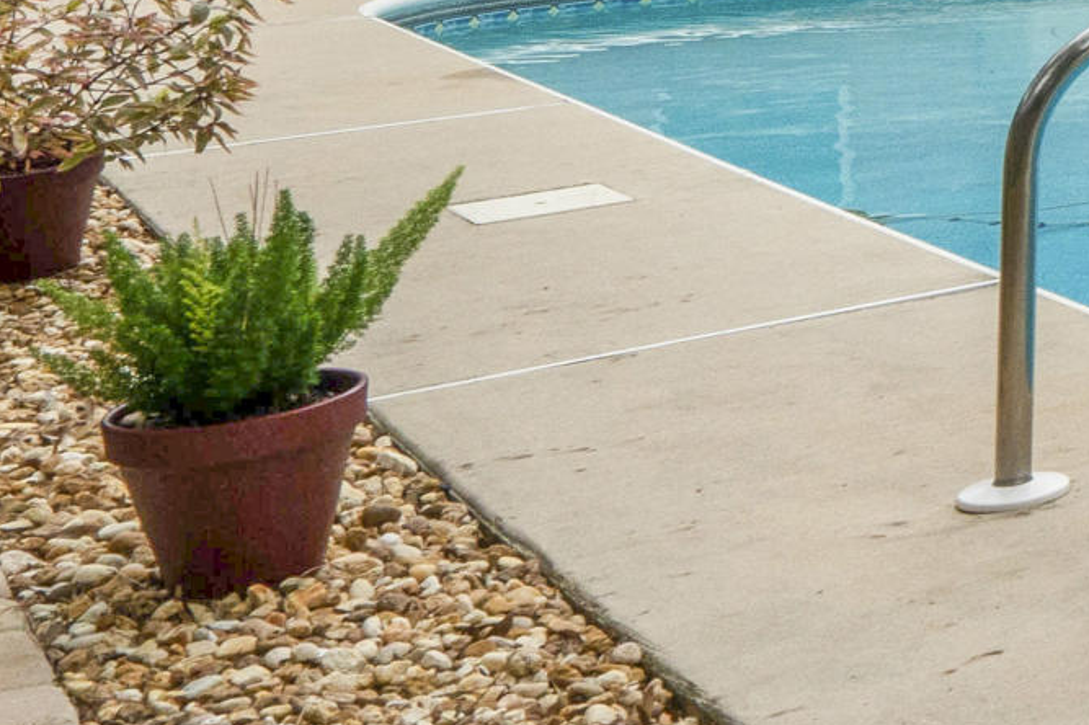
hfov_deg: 16.5
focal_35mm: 81
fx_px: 2449
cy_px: -377
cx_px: 2356
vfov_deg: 15.5
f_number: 8
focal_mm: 12
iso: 320
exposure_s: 1/50
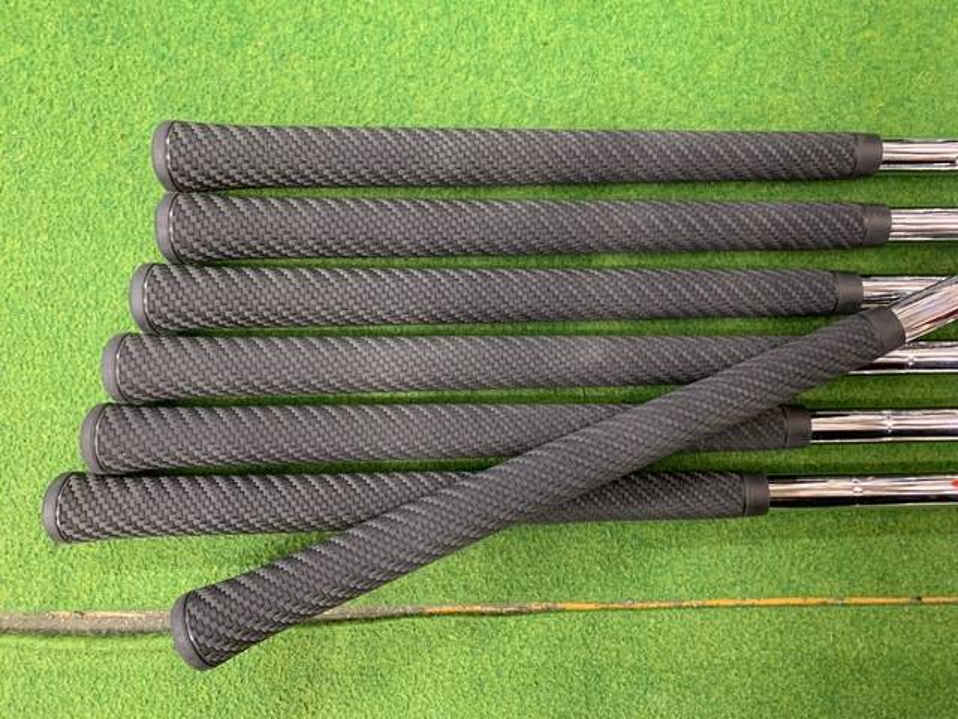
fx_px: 720
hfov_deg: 67.3
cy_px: 360
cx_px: 479
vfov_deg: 53.1
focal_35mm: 26
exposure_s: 1/40
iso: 320
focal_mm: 4.25
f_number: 1.8
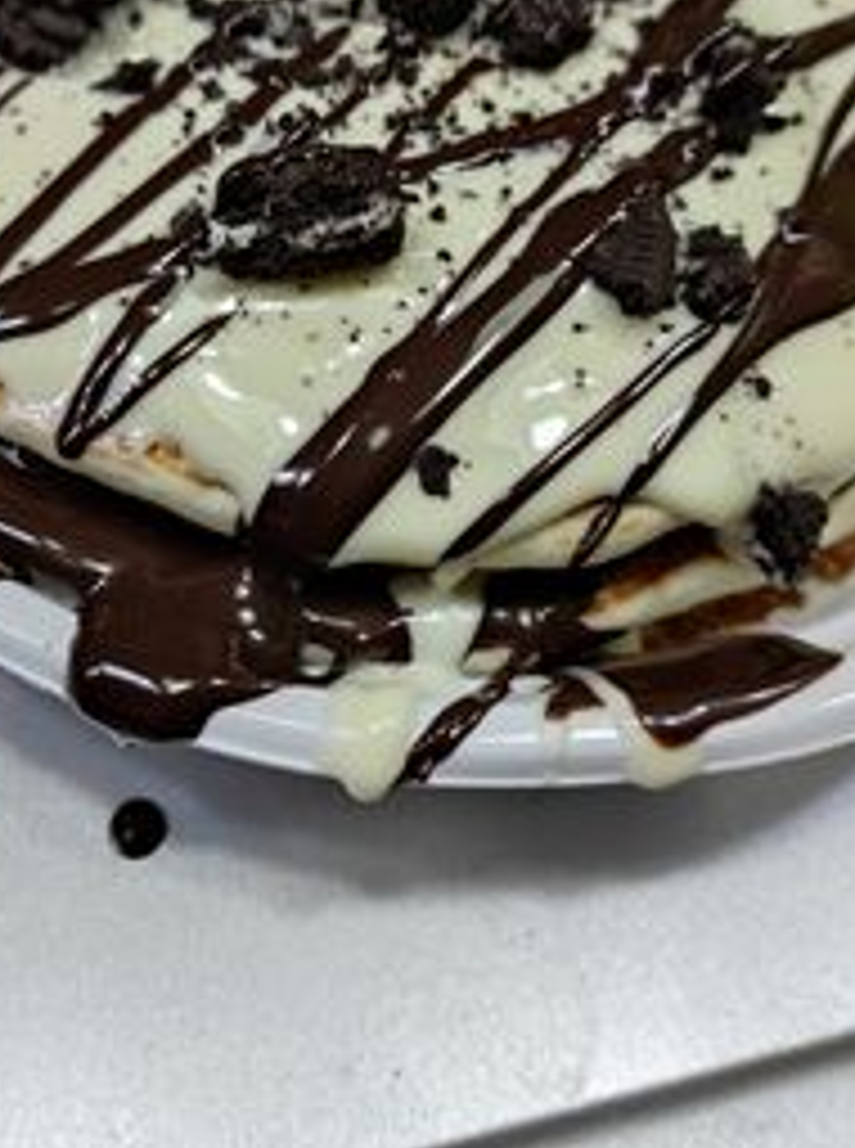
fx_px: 1389
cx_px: 364
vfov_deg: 44.4
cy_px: 414
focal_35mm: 42
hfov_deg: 34.2
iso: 192
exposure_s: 1/100
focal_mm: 5.43
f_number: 1.89
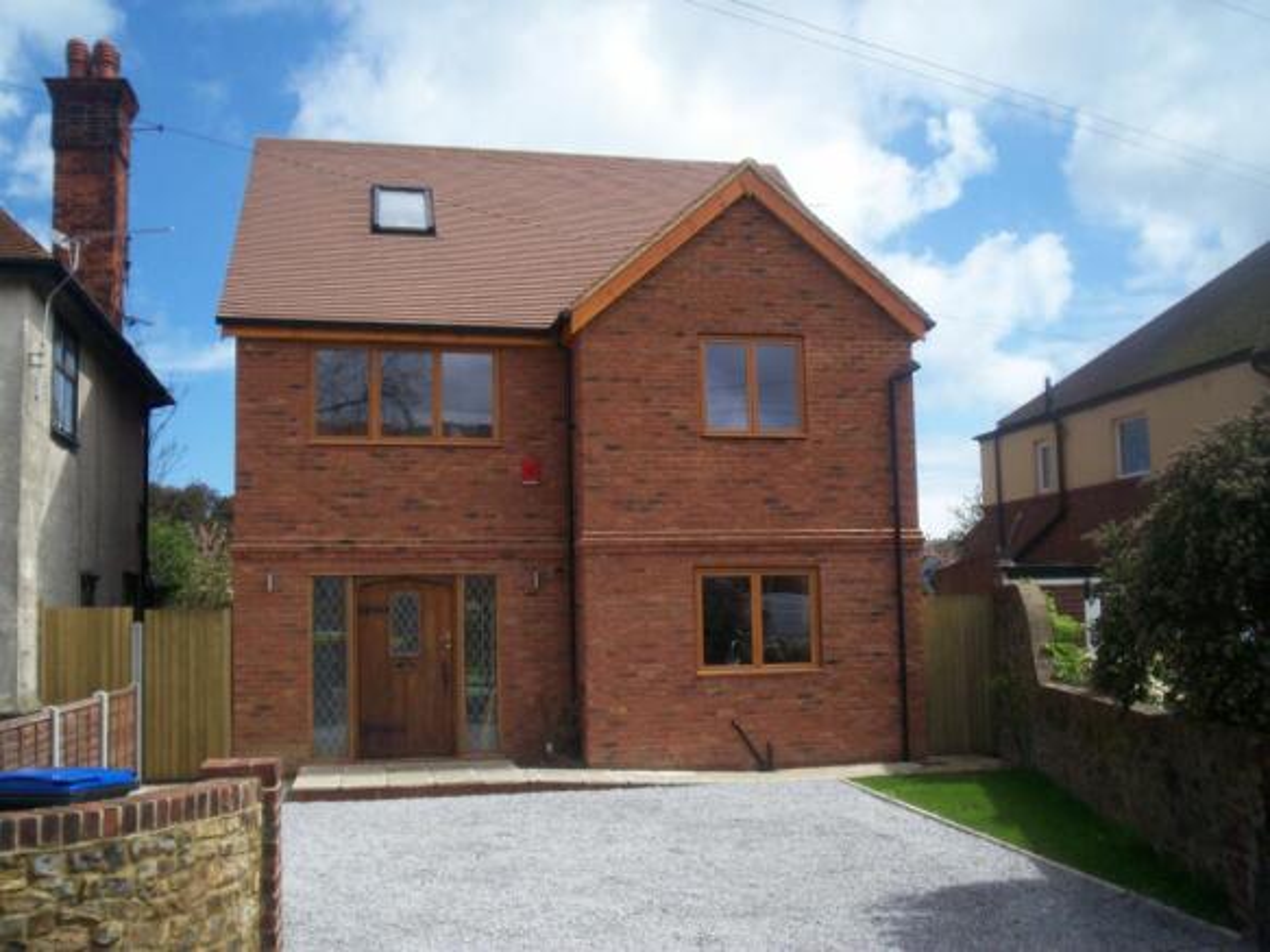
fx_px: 1321
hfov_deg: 51.4
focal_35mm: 36
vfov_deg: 39.6
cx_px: 635
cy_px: 476
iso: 100
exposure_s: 1/705
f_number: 4.5
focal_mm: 5.9
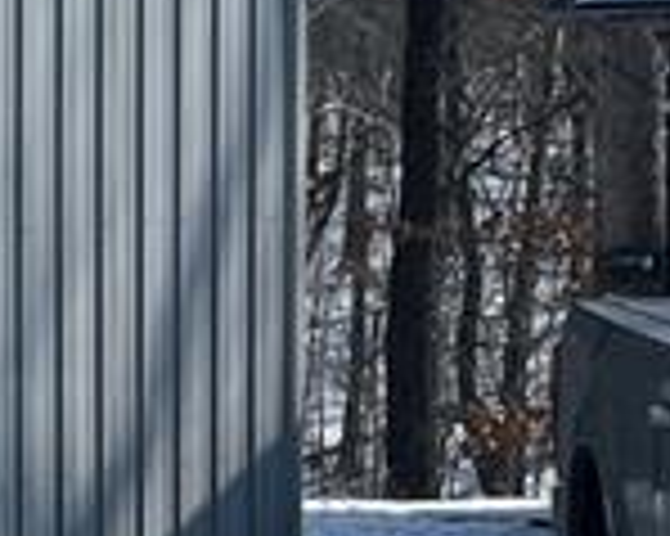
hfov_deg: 8.4
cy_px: 216
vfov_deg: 8.9
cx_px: -1619
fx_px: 3448
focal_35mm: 174
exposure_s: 1/4016
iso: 50
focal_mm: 5.1
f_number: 1.6
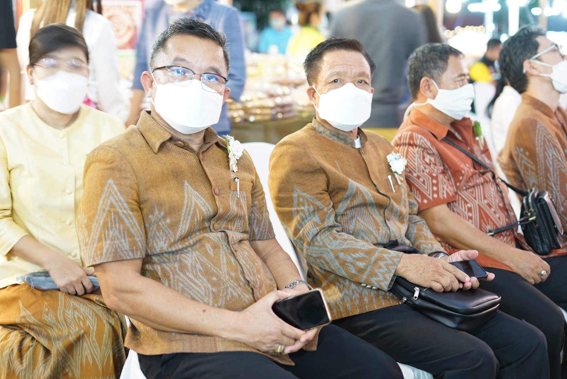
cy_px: 190
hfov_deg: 39.6
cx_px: 284
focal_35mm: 50
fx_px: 788
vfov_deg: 27.0
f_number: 2.2
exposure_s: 1/15
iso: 400
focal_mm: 50
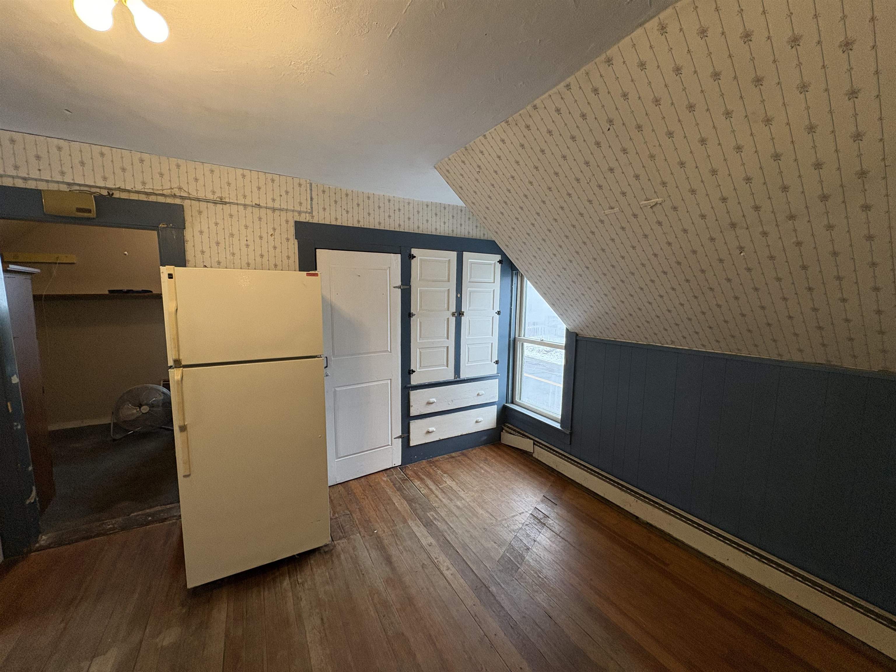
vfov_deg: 85.7
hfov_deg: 102.1
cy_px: 336
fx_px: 362
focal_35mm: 14
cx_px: 448
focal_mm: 2.22
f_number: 2.2
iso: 250
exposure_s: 1/120
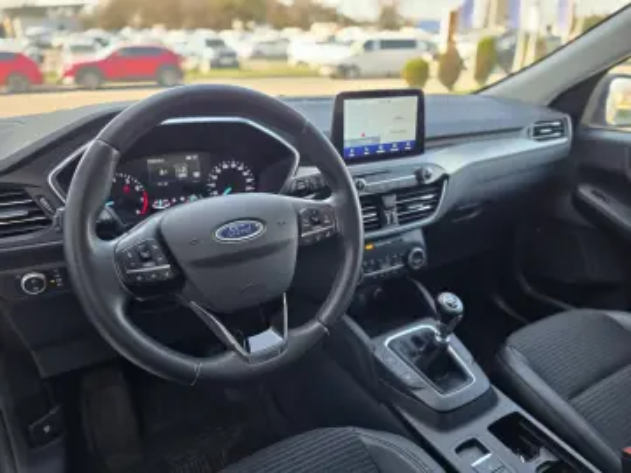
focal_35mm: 23
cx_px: 316
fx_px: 419
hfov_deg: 73.9
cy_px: 236
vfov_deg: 58.9
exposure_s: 1/180
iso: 125
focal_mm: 6.3
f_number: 1.7
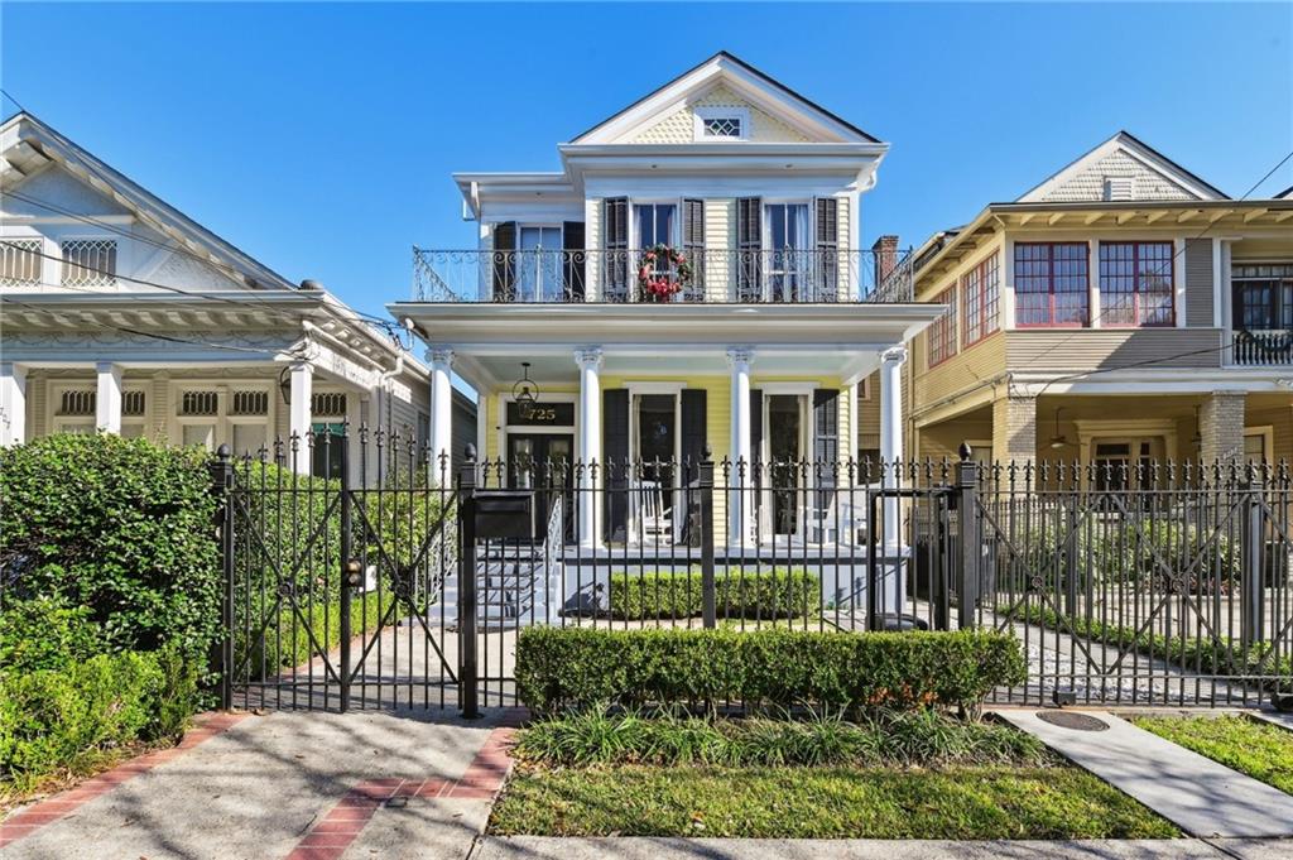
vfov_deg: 73.7
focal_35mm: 16
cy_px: 430
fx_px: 574
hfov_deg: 96.8
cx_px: 646
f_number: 11
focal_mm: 16
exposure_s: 1/200
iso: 400
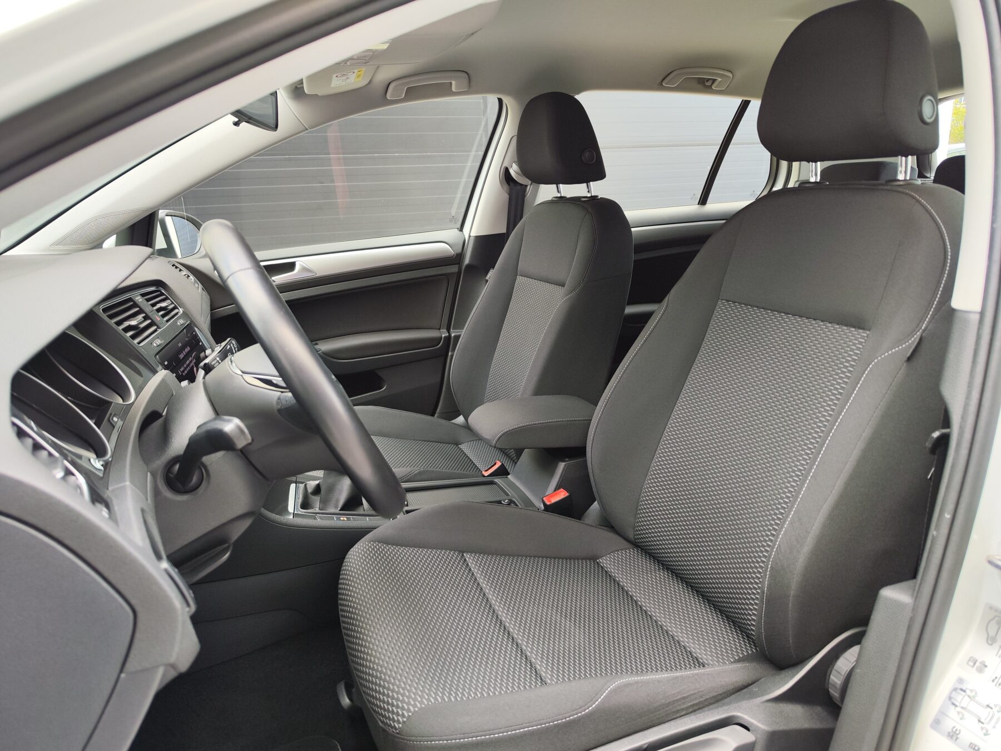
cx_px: 500
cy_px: 376
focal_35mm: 23
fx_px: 665
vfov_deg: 58.9
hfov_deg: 73.9
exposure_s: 1/100
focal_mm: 7.01
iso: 94
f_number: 1.69
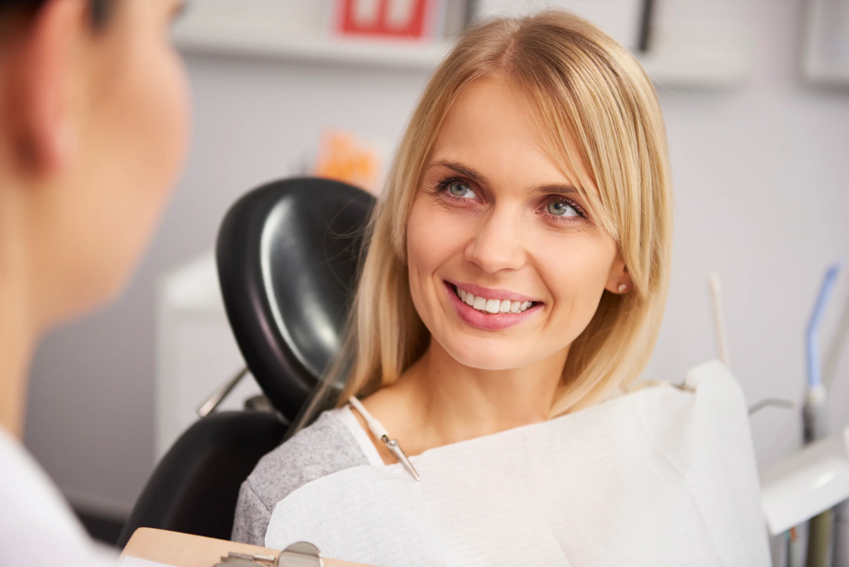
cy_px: 284
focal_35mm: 70
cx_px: 424
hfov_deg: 28.8
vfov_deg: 19.5
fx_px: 1651
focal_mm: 70
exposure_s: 1/100
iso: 320
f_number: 2.8
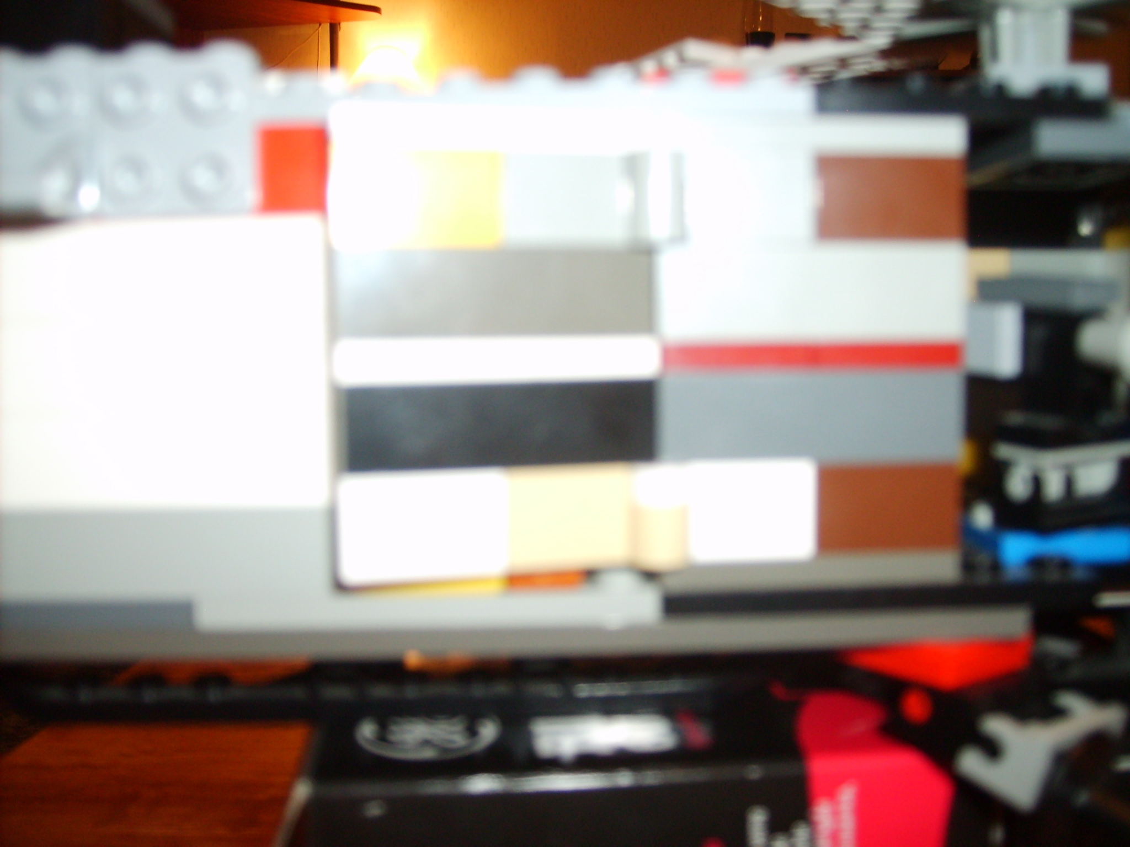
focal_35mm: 35
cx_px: 565
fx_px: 1143
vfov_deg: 40.7
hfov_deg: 52.6
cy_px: 424
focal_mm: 5.8
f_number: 2.8
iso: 100
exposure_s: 1/45
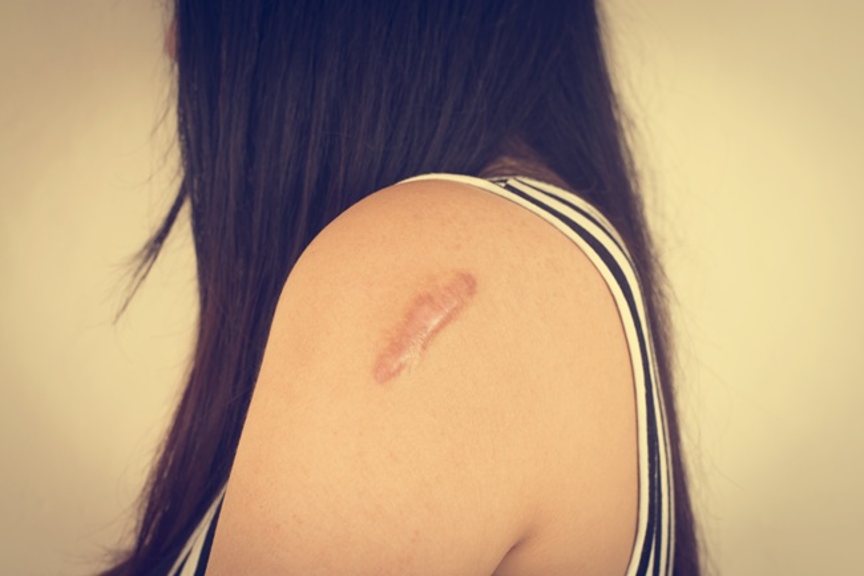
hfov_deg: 39.6
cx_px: 432
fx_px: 1200
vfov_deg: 27.0
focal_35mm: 50
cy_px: 288
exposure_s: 1/640
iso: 320
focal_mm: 50
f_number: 4
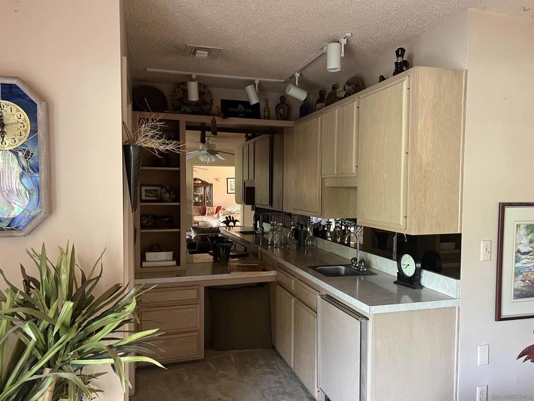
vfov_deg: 53.1
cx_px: 267
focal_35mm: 26
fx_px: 401
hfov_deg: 67.3
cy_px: 200
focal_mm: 5.7
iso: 320
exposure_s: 1/60
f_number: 1.5
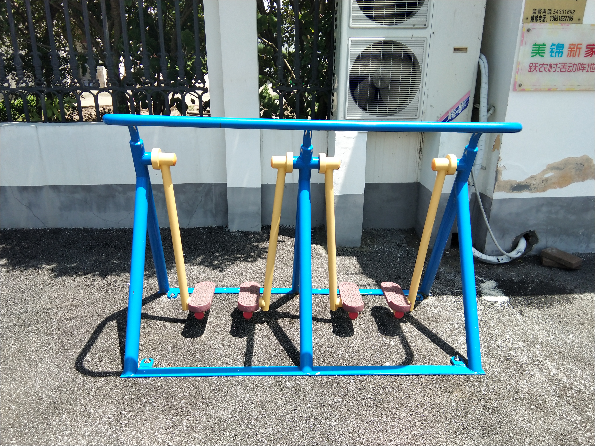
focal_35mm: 31
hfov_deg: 58.4
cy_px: 223
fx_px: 533
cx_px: 298
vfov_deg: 45.4
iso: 50
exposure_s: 1/492
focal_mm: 3.69
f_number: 2.2
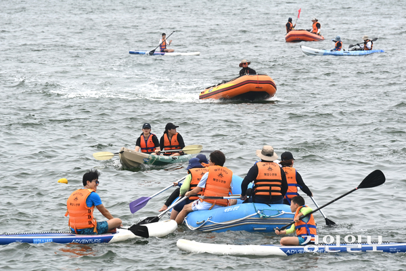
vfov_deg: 4.0
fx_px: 3834
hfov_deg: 6.1
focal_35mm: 340
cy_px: 136
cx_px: 203
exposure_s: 1/400
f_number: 14
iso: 500
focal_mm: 340
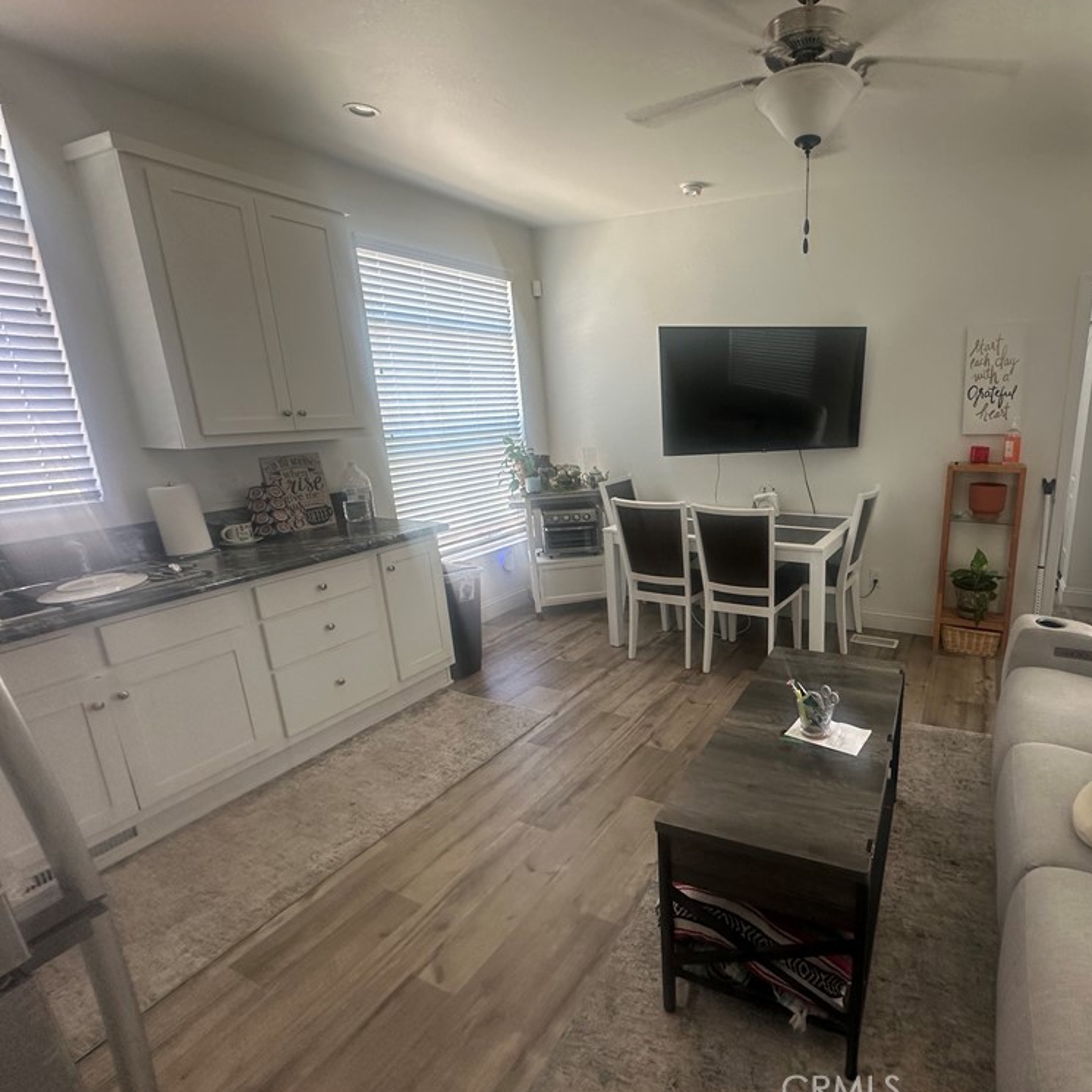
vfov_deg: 84.0
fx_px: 607
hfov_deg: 81.2
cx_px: 727
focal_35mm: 17
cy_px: 547
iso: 250
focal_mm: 2.22
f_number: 2.2
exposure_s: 1/120
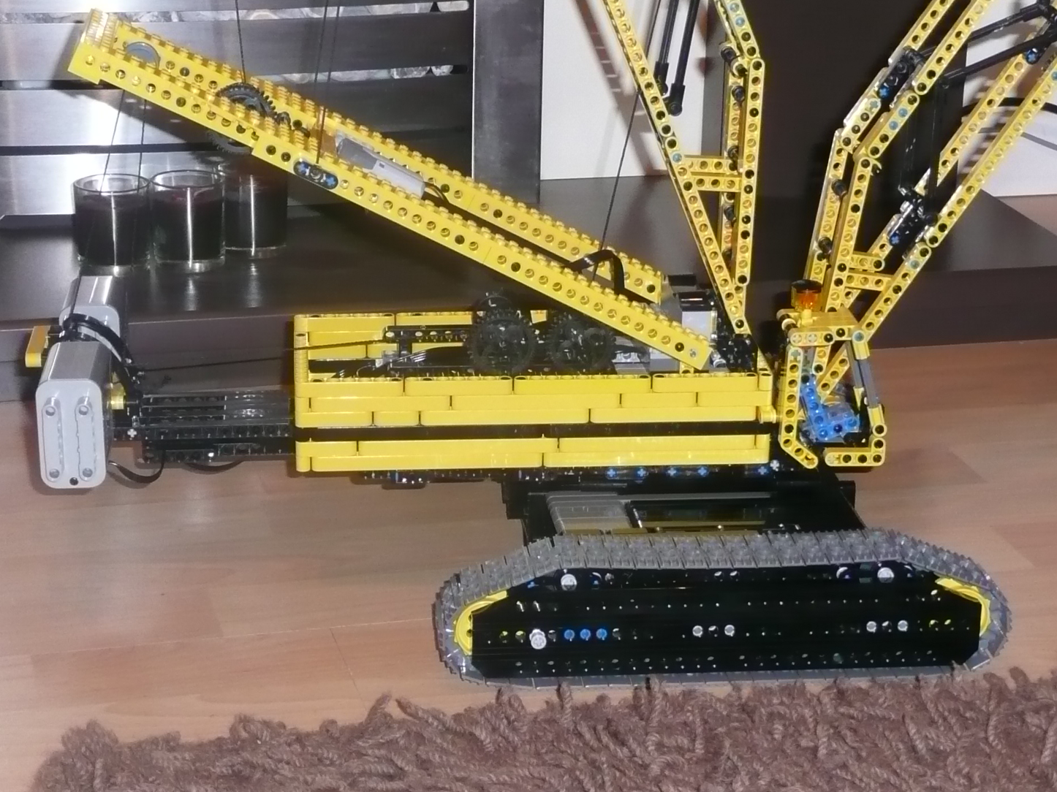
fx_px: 2534
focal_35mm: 83
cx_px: 566
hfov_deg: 23.6
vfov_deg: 17.8
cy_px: 414
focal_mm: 8.2
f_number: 4.2
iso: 320
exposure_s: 1/30
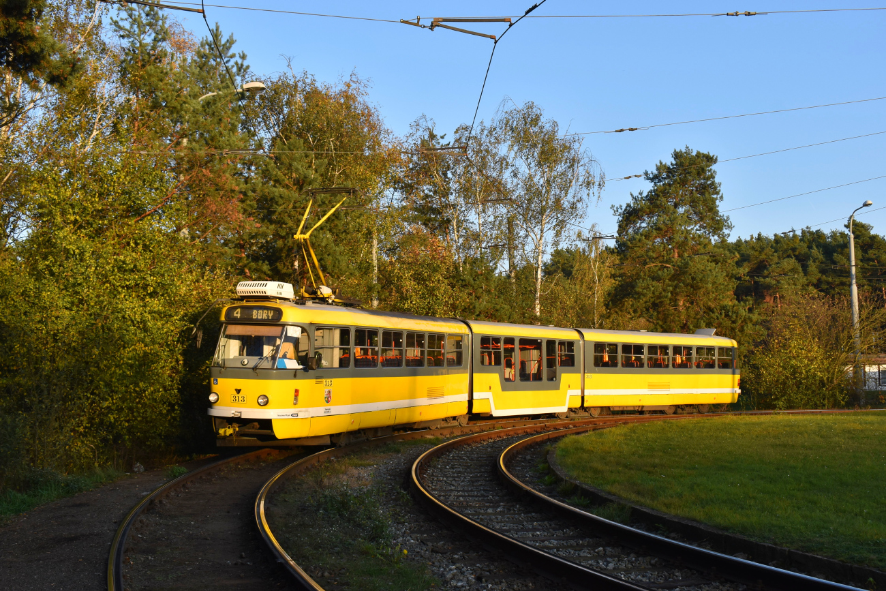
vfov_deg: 31.9
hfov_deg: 46.4
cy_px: 296
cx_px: 443
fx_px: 1034
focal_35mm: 42
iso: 250
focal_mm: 28
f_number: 8
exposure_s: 1/250
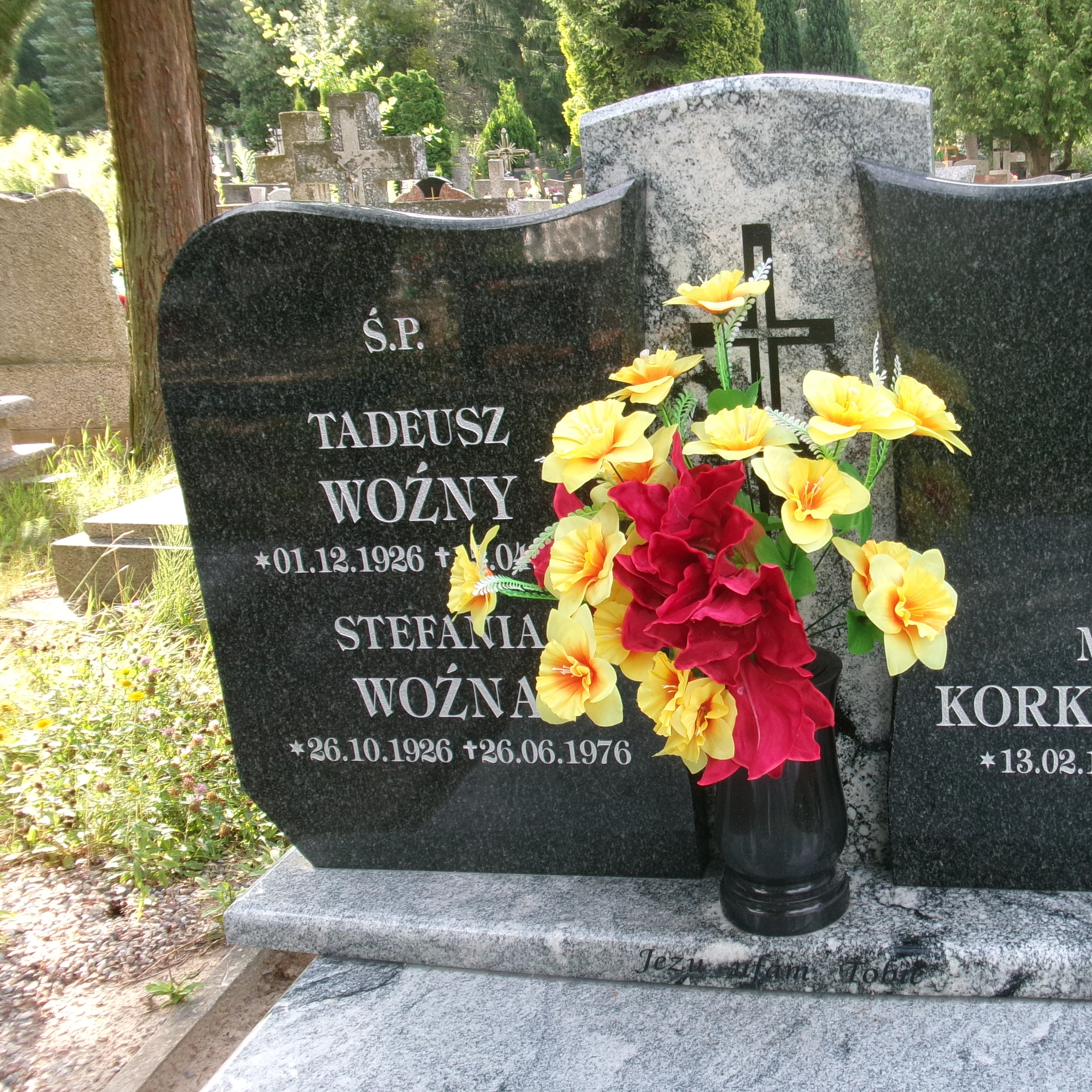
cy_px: 554
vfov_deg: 43.9
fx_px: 1356
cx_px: 779
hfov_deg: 42.9
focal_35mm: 38
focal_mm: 5.1
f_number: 3.9
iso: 100
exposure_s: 1/80
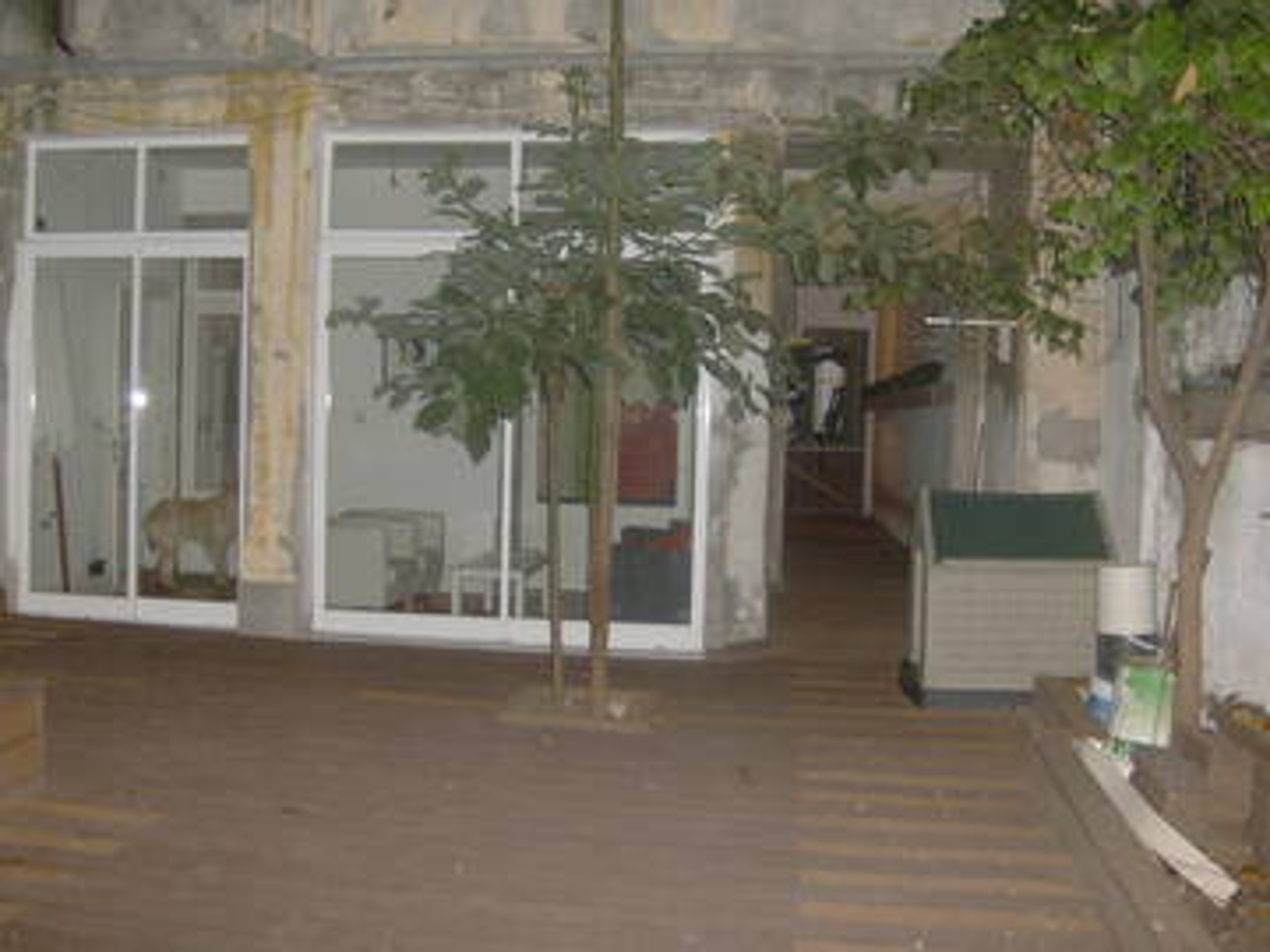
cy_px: 476
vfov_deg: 39.7
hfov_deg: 51.4
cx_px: 635
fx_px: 1321
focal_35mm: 36
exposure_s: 1/60
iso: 200
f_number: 2.8
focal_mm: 6
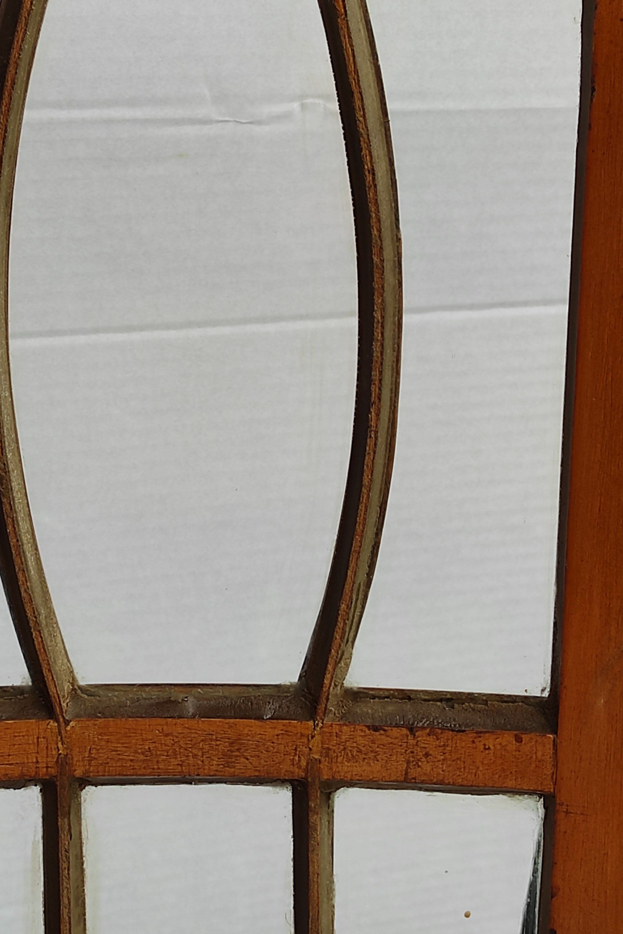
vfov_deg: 55.7
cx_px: 176
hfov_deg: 38.1
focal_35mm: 34
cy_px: 419
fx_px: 883
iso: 100
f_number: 1.89
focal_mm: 5.43
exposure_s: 1/346
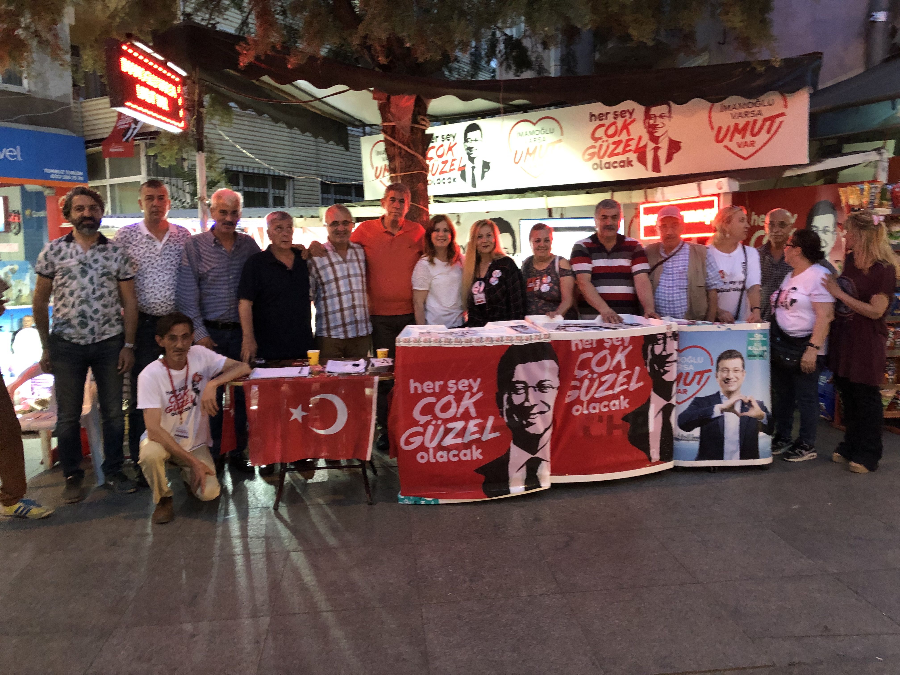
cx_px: 450
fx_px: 728
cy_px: 338
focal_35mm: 28
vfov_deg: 49.7
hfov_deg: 63.4
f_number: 1.8
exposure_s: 1/4
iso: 100
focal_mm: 3.99
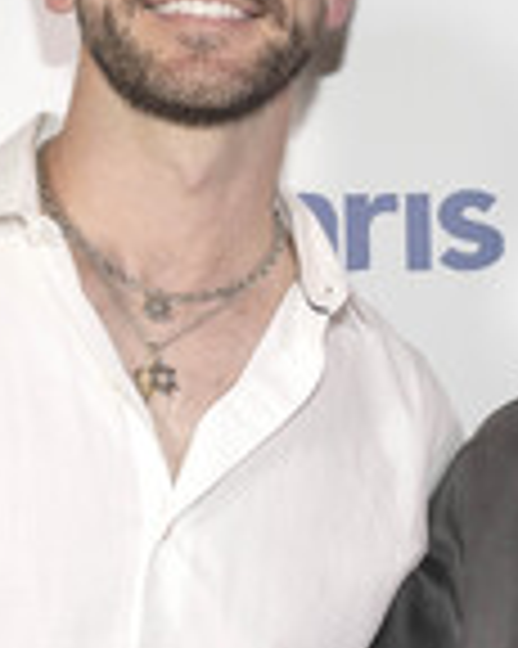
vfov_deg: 14.0
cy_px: 279
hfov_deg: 11.1
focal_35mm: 138
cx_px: 511
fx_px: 2647
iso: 800
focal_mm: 47
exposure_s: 1/200
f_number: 5
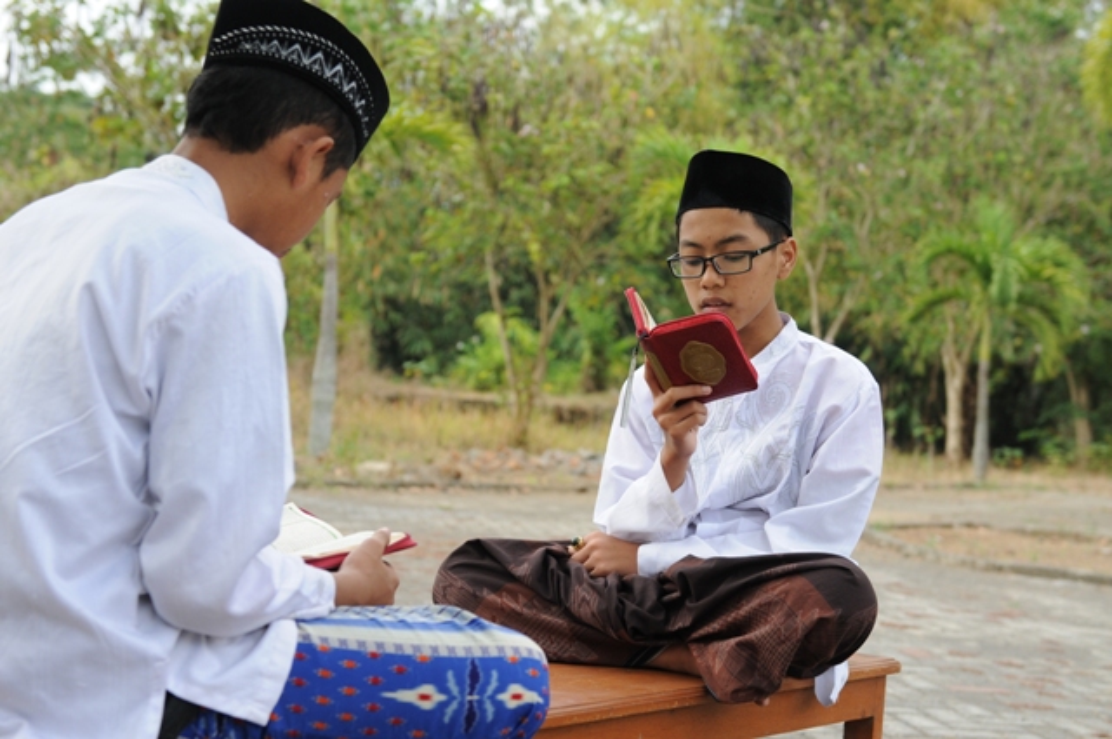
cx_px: 556
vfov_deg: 22.6
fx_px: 1851
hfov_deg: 33.4
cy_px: 370
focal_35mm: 60
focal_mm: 40
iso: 320
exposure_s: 1/1000
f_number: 3.5
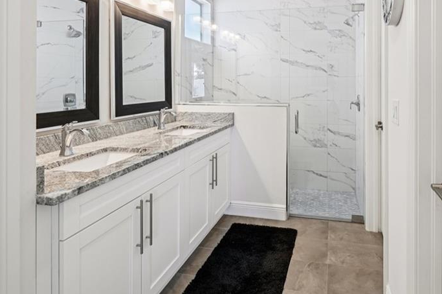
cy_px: 81
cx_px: 277
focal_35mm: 21
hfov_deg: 79.7
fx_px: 258
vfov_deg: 57.0
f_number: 8
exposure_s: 1/30
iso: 400
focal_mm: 14
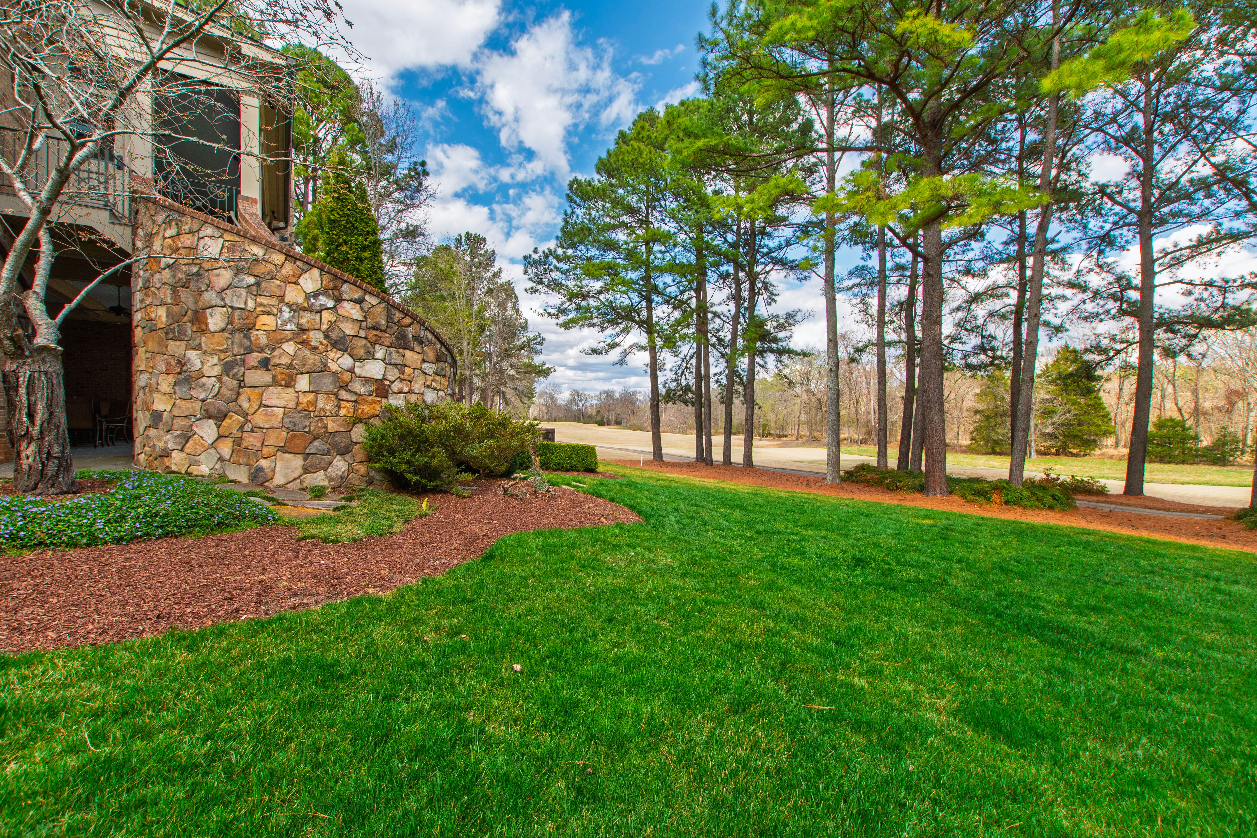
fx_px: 524
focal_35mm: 15
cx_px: 628
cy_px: 419
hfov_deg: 100.4
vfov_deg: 77.3
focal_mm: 10
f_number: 8
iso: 160
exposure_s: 1/100
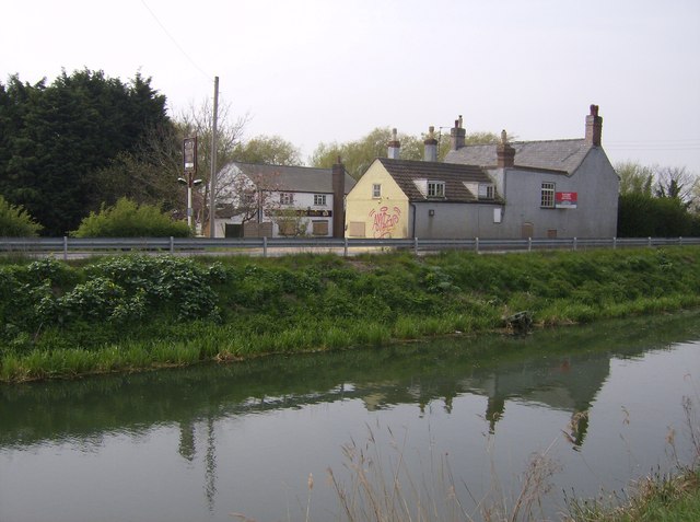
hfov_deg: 51.5
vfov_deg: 39.5
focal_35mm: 36
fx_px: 726
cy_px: 261
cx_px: 350
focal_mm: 6
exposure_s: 1/635
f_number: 4.7
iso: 100
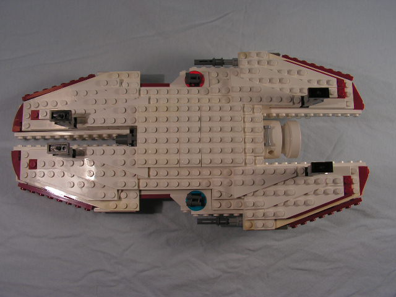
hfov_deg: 51.4
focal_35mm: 36
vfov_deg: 39.7
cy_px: 148
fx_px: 412
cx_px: 198
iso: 64
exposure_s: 1/60
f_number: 3.2
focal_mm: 6
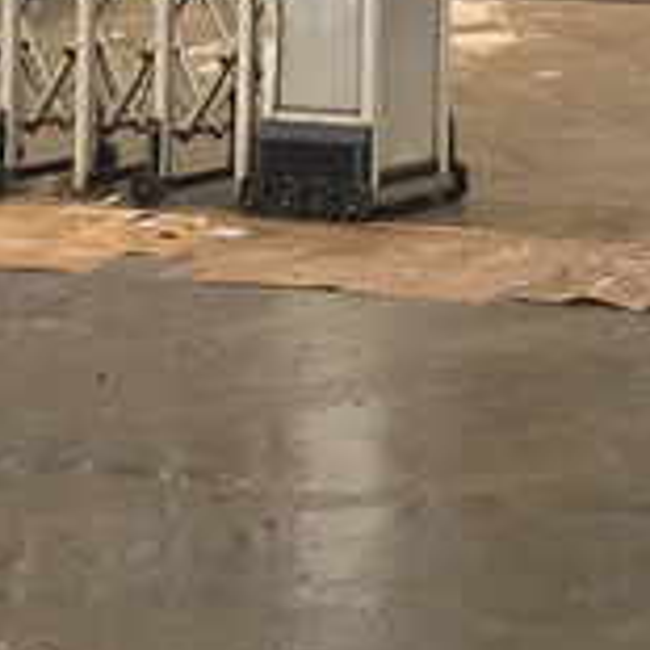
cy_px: -465
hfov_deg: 10.3
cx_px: 663
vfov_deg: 9.9
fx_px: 3590
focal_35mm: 169
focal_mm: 4.15
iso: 50
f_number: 2.2
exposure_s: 1/100
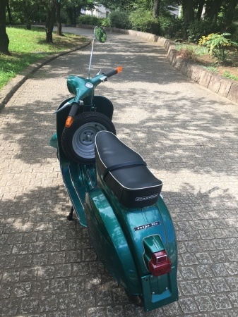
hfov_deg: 48.2
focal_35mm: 29
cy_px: 158
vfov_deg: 61.7
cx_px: 119
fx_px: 266
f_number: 2.2
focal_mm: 4.15
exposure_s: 1/371
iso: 25
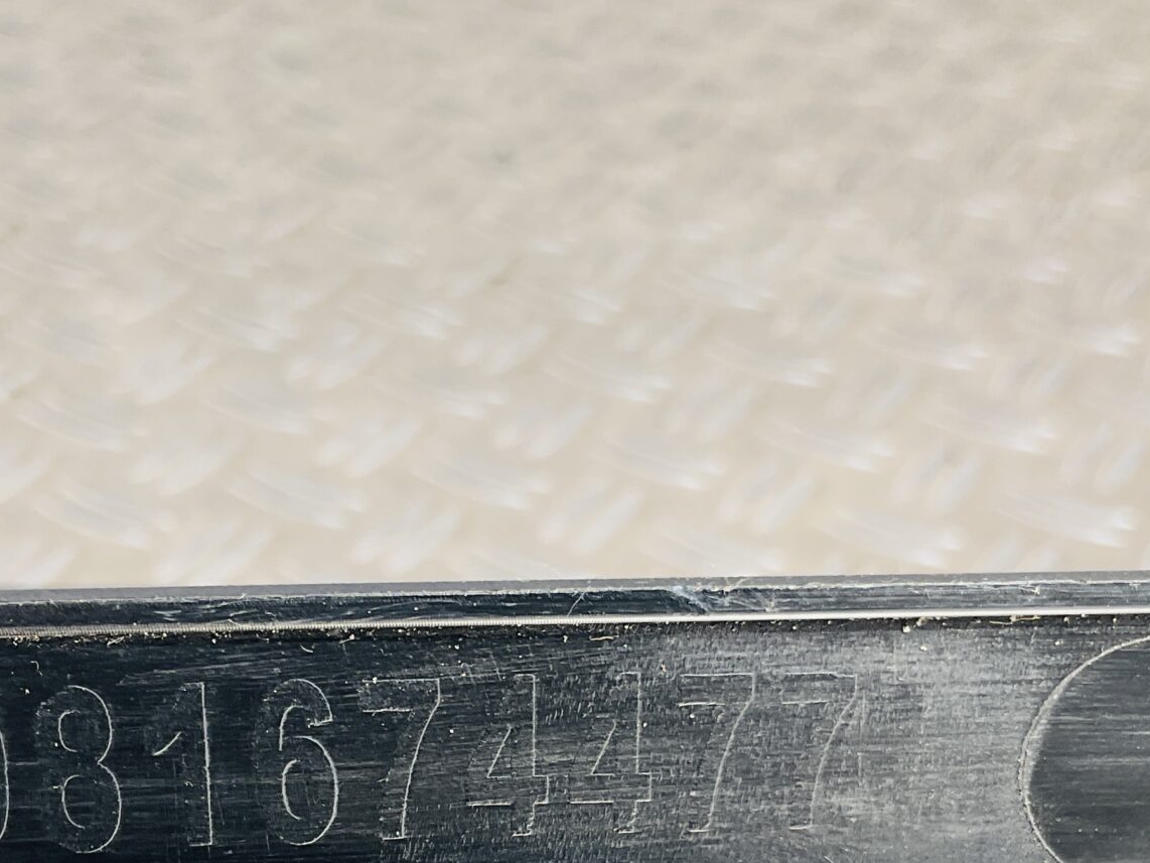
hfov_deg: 29.8
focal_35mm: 65
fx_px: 2160
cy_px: 741
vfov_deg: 22.2
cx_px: 581
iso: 16
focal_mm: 3
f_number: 1.8
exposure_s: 1/184
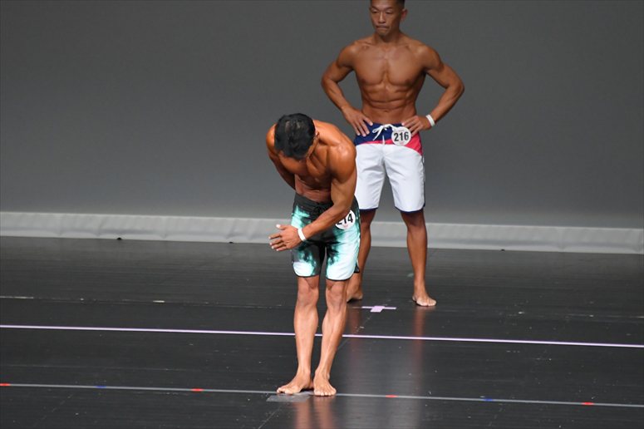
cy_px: 214
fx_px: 6705
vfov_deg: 3.7
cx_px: 322
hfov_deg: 5.5
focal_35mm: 375
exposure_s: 1/400
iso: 5000
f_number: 5.6
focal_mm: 250
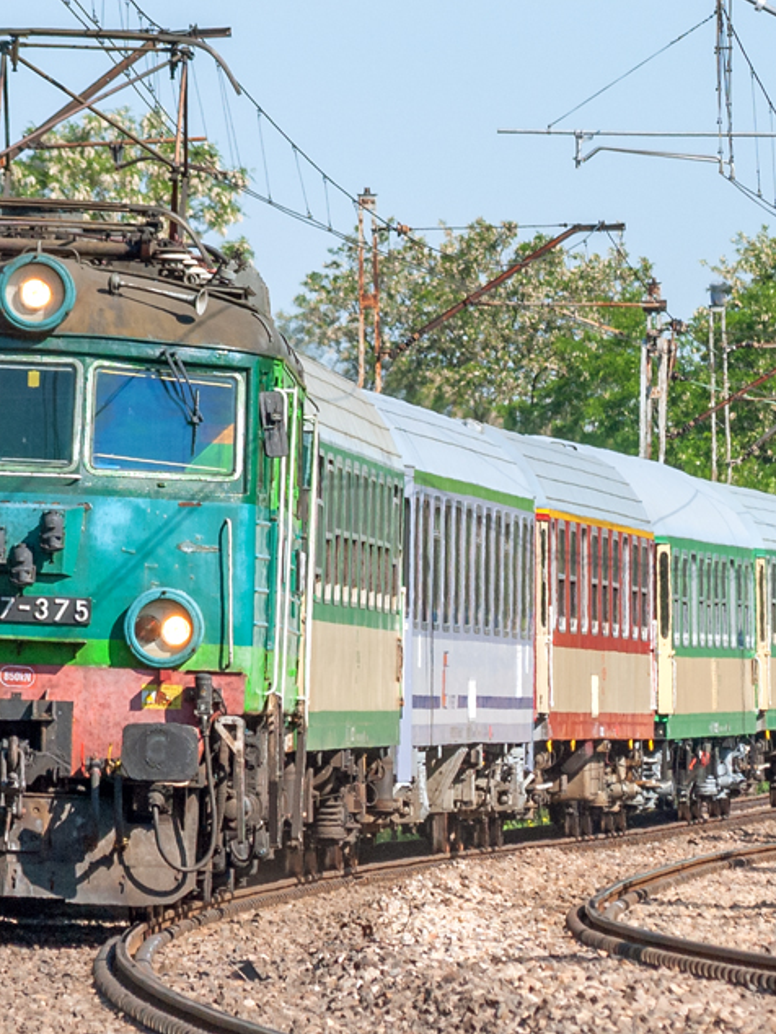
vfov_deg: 3.6
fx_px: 16309
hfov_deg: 2.7
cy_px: 252
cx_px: 551
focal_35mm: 546
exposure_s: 1/320
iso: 100
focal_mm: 150
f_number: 9
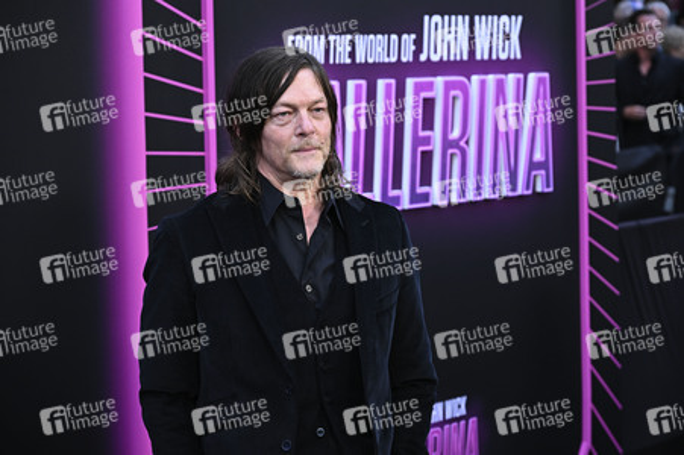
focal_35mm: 105
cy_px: 228
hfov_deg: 19.5
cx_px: 342
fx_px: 1993
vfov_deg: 13.0
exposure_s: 1/320
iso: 1600
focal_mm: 105
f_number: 5.6
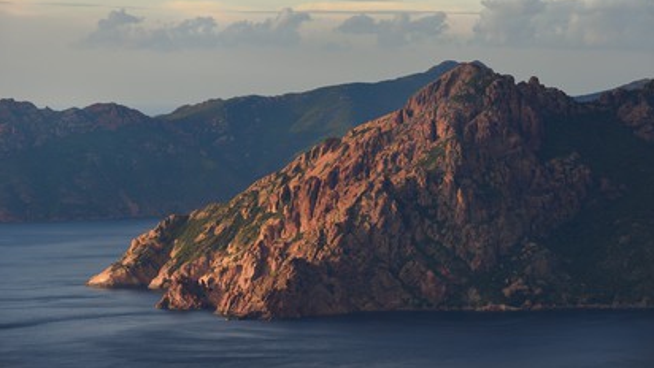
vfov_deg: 6.9
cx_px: 330
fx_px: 3053
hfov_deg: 12.2
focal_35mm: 176
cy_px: 152
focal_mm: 165
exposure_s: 1/320
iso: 400
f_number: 9
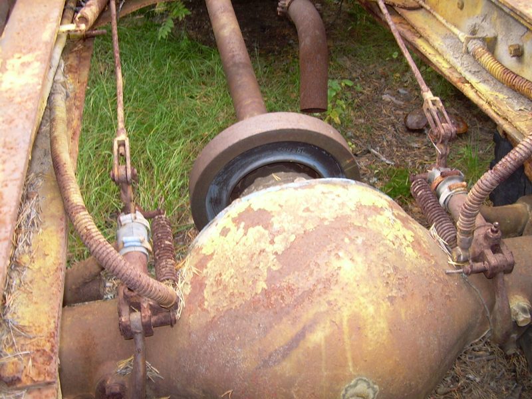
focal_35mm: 38
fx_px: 584
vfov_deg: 37.7
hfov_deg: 49.0
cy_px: 200
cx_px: 266
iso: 50
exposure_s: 1/30
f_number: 2.8
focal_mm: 6.3
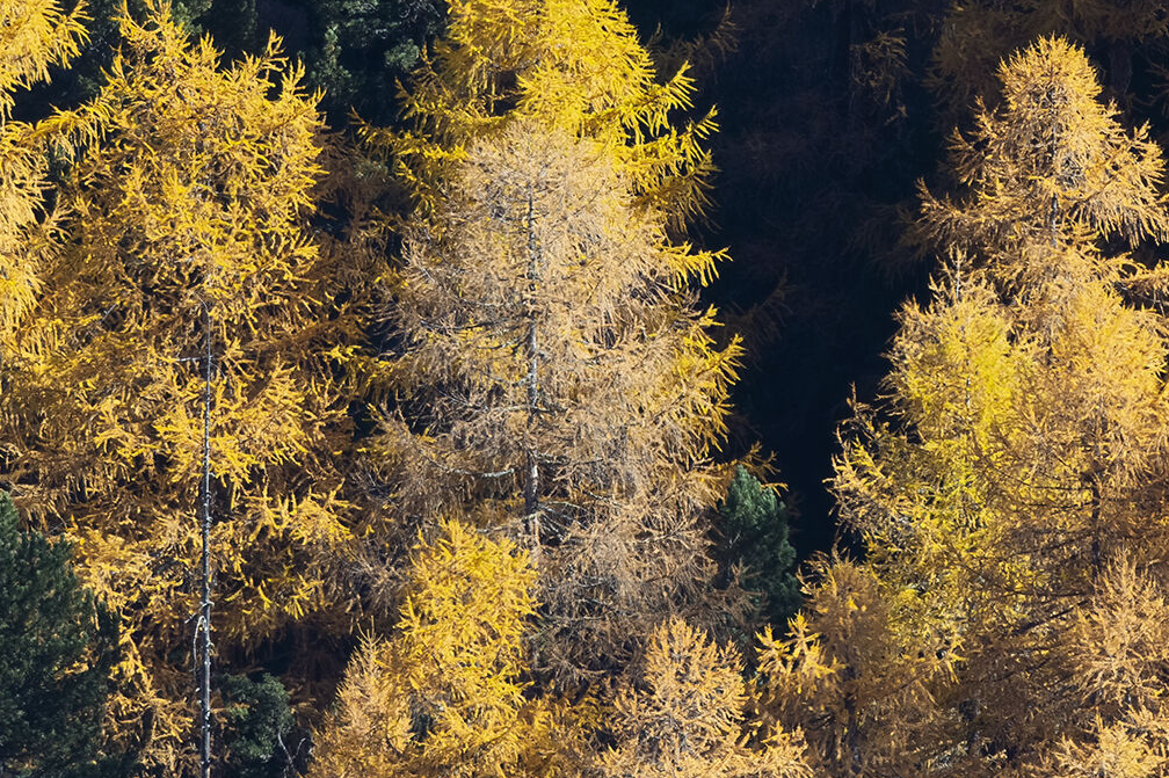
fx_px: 46345
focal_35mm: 1428
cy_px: 372
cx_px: 1356
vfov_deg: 1.0
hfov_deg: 1.4
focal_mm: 600
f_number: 5.6
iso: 1250
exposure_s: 1/3200
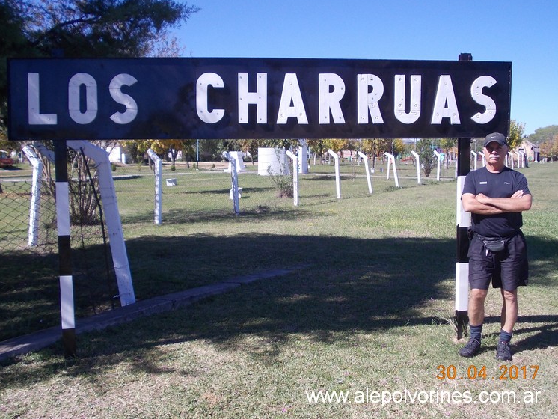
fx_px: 629
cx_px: 282
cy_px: 209
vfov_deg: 36.8
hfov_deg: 47.8
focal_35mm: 39
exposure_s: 1/200
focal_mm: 5.3
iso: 80
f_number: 6.2
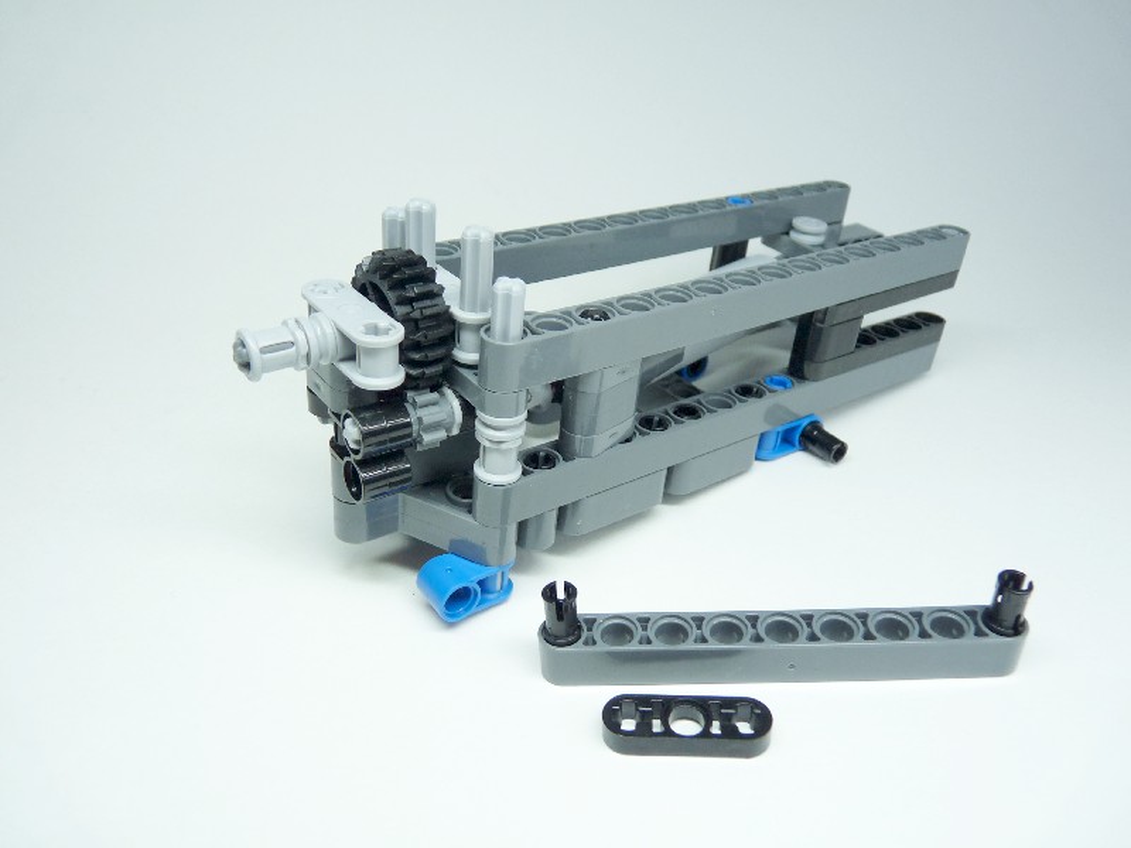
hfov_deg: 65.3
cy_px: 424
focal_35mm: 27
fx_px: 882
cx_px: 566
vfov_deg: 51.4
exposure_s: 1/50
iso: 100
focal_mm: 4.8
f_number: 2.8
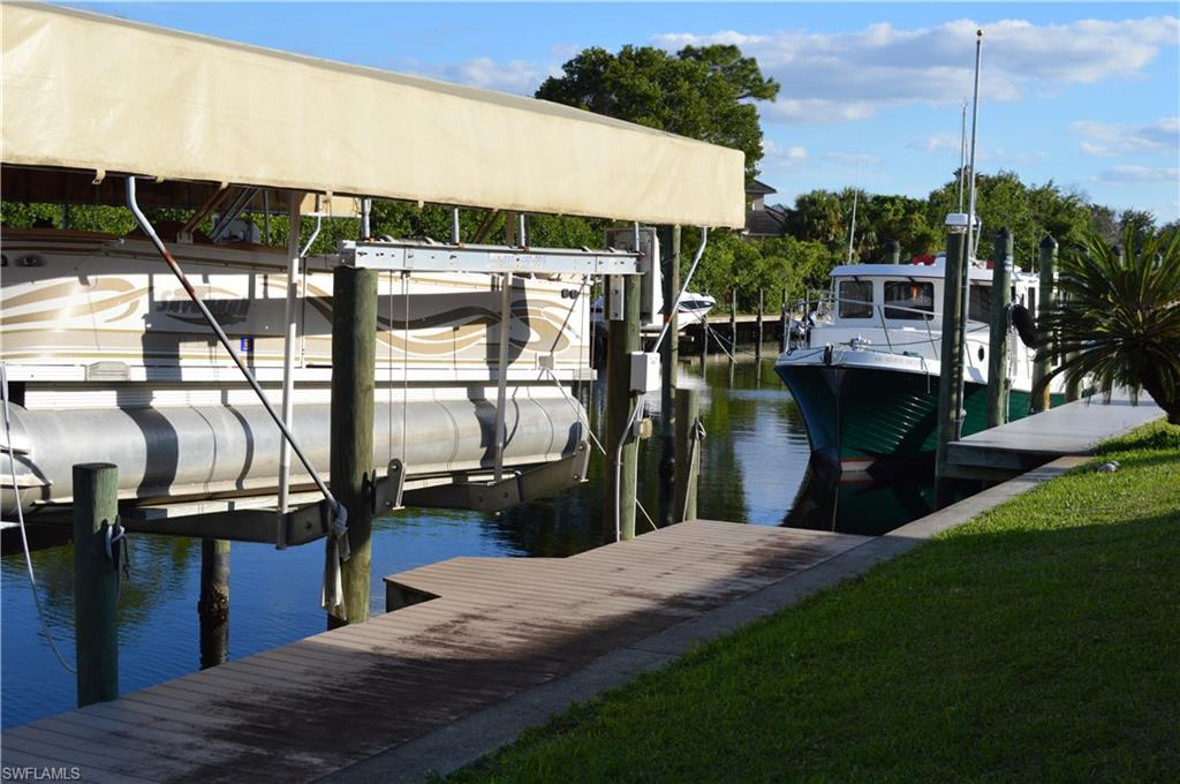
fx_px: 1670
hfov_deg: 38.9
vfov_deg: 26.4
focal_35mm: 51
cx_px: 590
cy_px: 392
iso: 100
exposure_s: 1/250
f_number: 8
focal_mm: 34
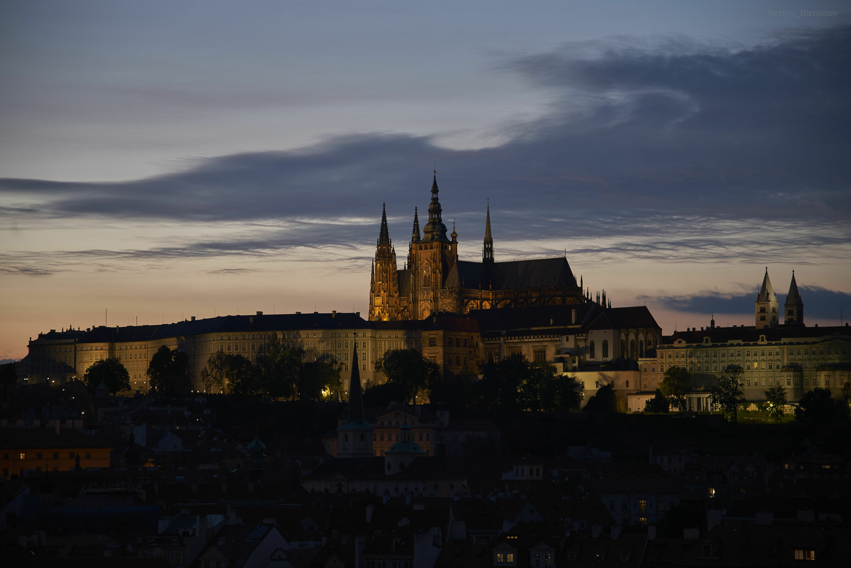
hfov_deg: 19.4
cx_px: 426
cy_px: 284
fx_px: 2483
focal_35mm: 105
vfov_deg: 13.1
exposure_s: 1/13
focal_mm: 105
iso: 800
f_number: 5.6
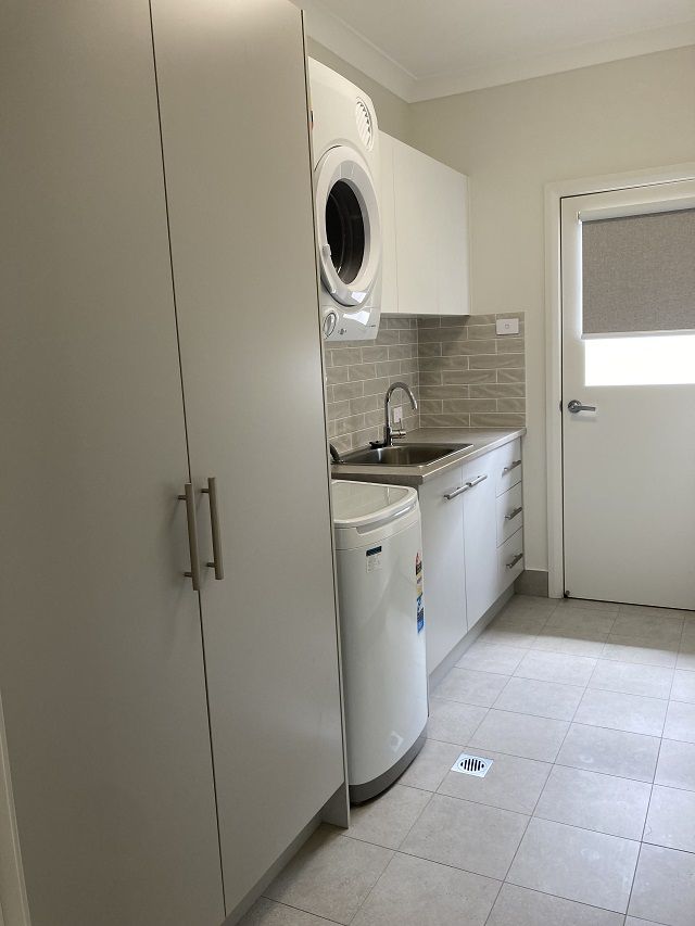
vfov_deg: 63.4
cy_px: 463
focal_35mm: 28
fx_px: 749
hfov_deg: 49.8
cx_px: 348
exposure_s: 1/100
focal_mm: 3.99
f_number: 1.8
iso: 50
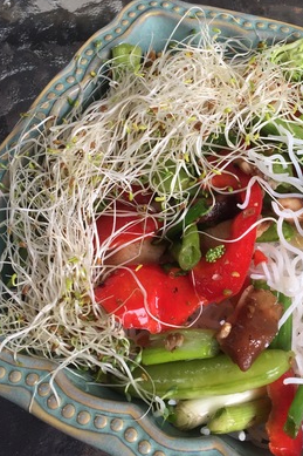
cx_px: 239
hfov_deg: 28.1
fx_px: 594
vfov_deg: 41.8
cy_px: 195
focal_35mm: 47
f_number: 2.2
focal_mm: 4.15
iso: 50
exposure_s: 1/120
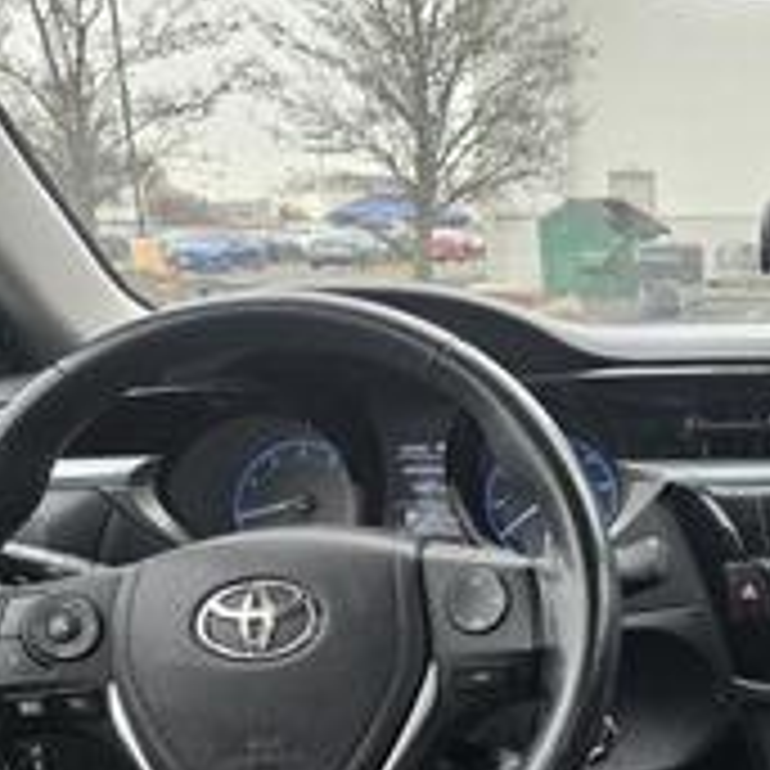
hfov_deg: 25.0
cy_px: 621
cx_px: 982
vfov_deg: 28.0
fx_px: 1510
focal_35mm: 60
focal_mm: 5.4
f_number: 1.8
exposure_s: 1/180
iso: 200
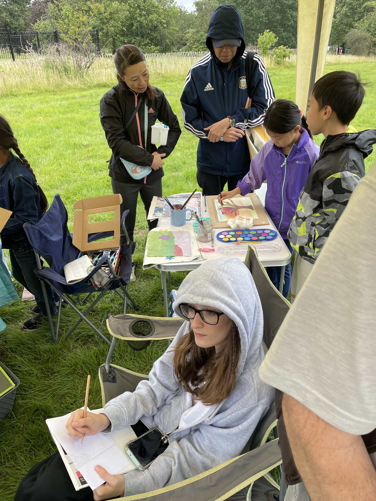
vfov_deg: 67.3
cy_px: 250
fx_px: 377
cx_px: 188
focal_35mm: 26
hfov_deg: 53.1
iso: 32
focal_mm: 4.2
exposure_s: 1/282
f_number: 1.6
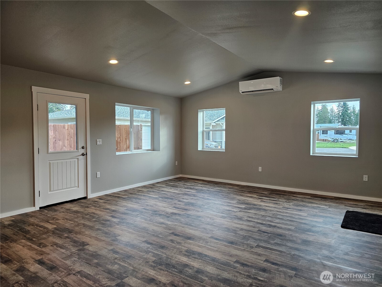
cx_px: 191
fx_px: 254
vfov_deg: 58.9
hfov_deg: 73.9
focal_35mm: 23
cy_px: 144
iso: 125
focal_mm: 6.3
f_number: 1.7
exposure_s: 1/120
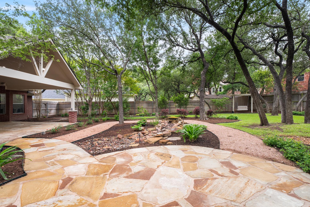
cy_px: 107
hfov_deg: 93.3
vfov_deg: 70.4
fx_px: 146
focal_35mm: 17
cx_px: 156
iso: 250
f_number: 10
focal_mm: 16
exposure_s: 1/4
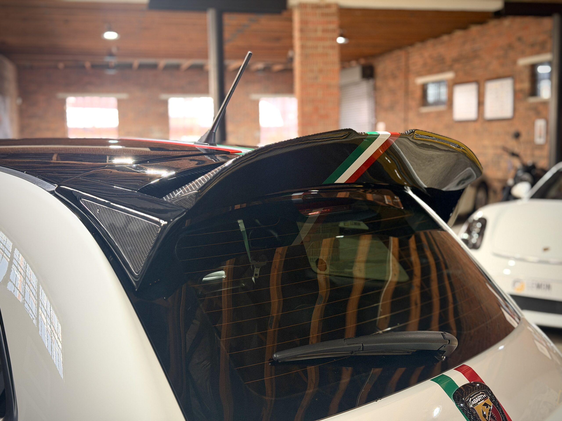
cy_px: 210
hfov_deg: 39.7
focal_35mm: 48
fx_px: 779
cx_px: 281
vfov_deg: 30.3
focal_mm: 6.76
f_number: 1.78
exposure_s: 1/33
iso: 200
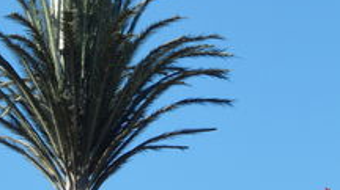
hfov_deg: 5.8
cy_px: 66
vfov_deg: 3.2
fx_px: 3368
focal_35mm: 374
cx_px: 96
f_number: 5.7
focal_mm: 33.3
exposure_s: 1/500
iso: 125
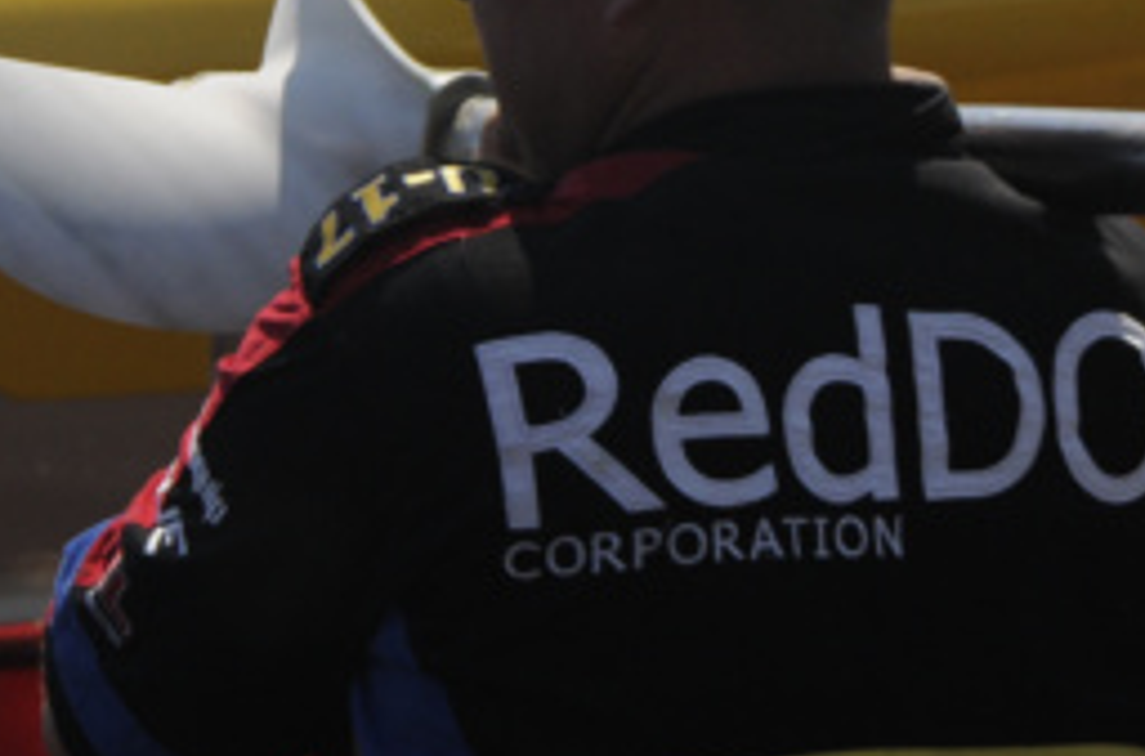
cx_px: 564
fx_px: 20103
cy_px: -212
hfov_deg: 3.3
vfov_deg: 2.2
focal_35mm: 634
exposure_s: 1/1000
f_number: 5.6
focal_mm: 120
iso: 400
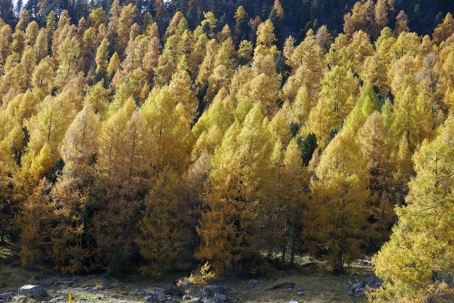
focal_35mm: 60
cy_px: 152
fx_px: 757
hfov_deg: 33.4
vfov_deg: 22.6
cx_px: 227
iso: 100
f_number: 6.3
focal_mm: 40
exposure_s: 1/160
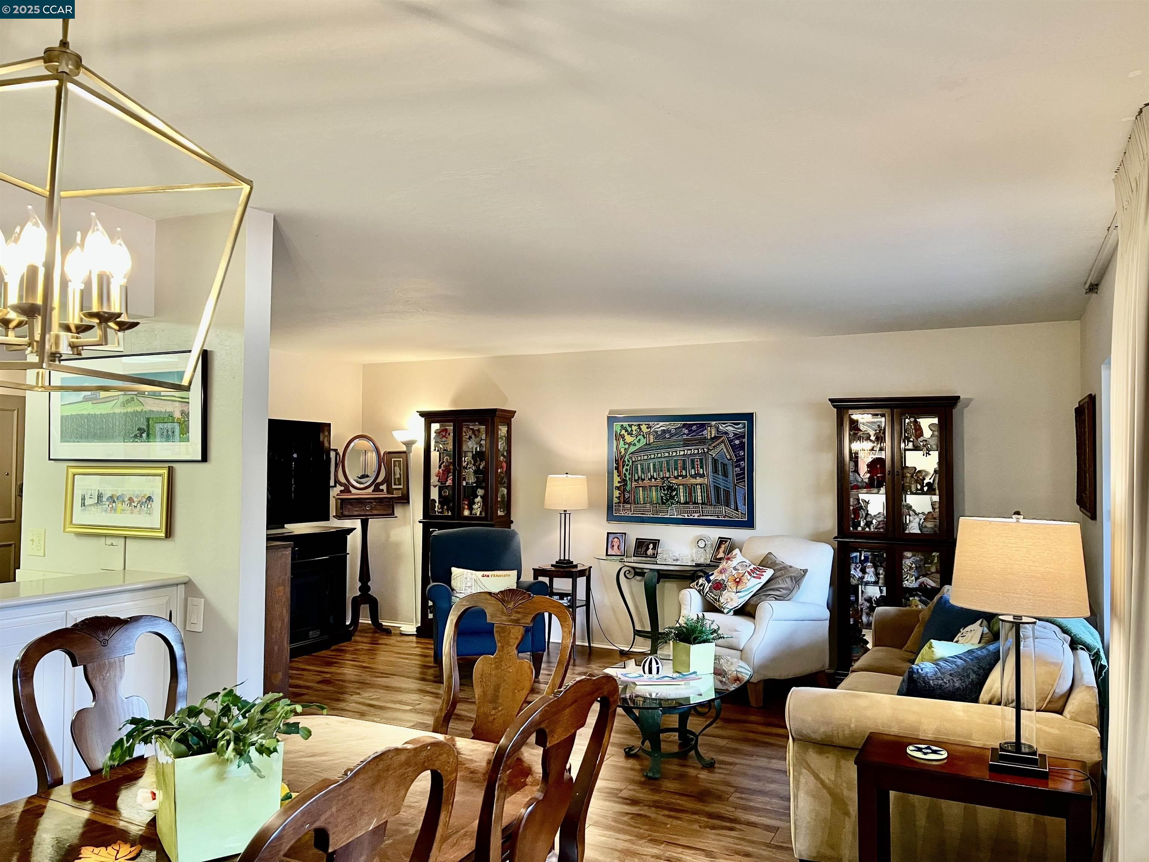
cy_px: 431
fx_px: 863
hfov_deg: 67.3
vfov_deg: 53.1
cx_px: 574
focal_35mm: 26
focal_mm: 5.1
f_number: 1.6
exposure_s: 1/60
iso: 125
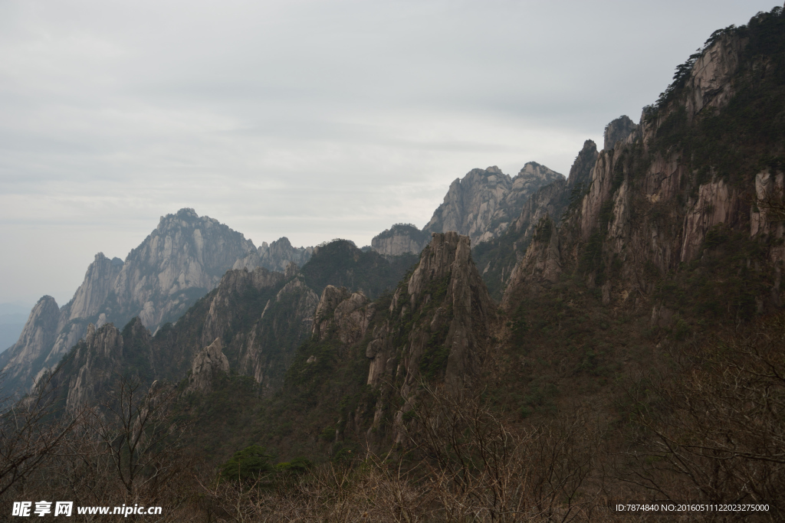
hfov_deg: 67.4
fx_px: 589
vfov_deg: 47.9
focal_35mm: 27
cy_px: 262
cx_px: 392
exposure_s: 1/200
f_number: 5
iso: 100
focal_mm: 18
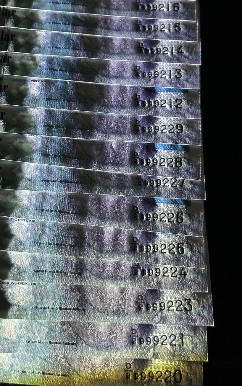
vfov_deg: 29.2
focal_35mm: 70
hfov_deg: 18.5
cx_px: 52
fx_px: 738
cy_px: 128
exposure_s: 1/33
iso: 200
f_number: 1.78
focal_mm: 6.86
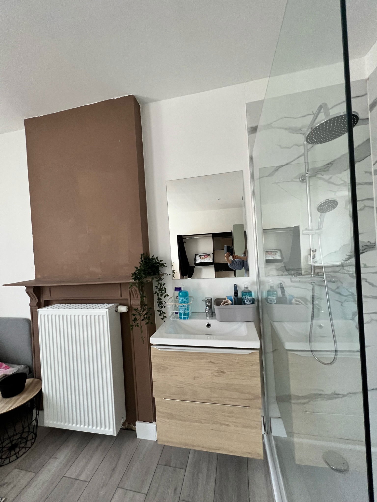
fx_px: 189
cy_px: 251
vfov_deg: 106.2
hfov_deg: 89.9
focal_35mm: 13
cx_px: 188
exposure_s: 1/99
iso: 250
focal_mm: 1.57
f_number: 1.8
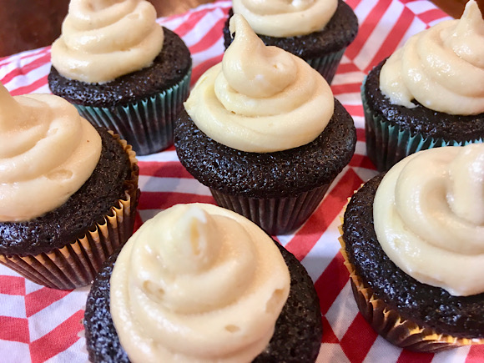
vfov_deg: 48.2
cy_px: 182
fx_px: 405
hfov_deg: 61.7
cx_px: 242
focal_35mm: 29
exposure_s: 1/30
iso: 80
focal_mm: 4.15
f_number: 2.2
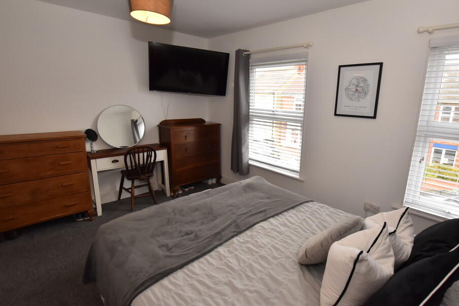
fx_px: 217
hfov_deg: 92.9
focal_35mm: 17
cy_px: 147
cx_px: 256
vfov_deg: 70.4
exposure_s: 1/125
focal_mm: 10
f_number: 5.6
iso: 800
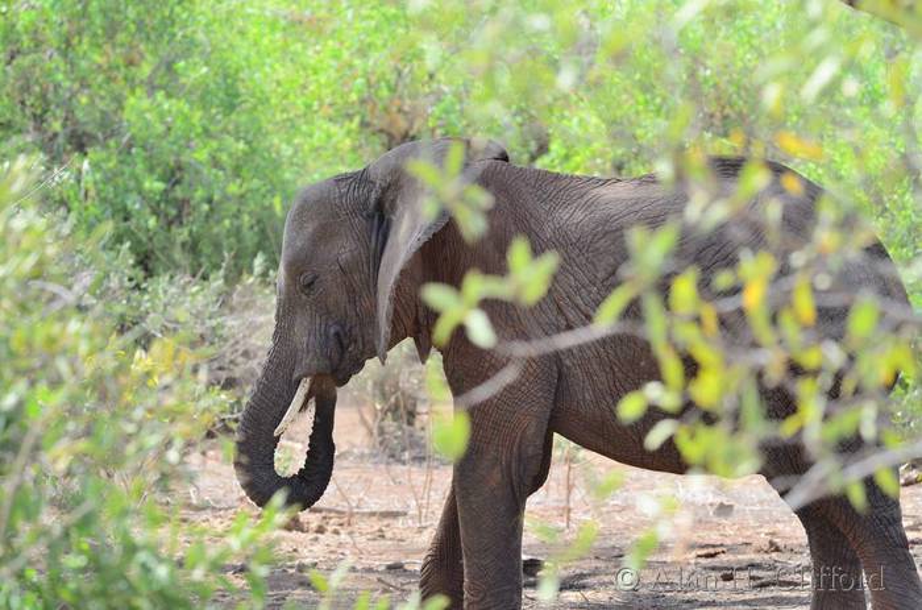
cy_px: 305
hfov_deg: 6.6
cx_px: 461
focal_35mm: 315
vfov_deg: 4.3
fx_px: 8047
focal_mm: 210
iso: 280
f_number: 5.3
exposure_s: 1/400
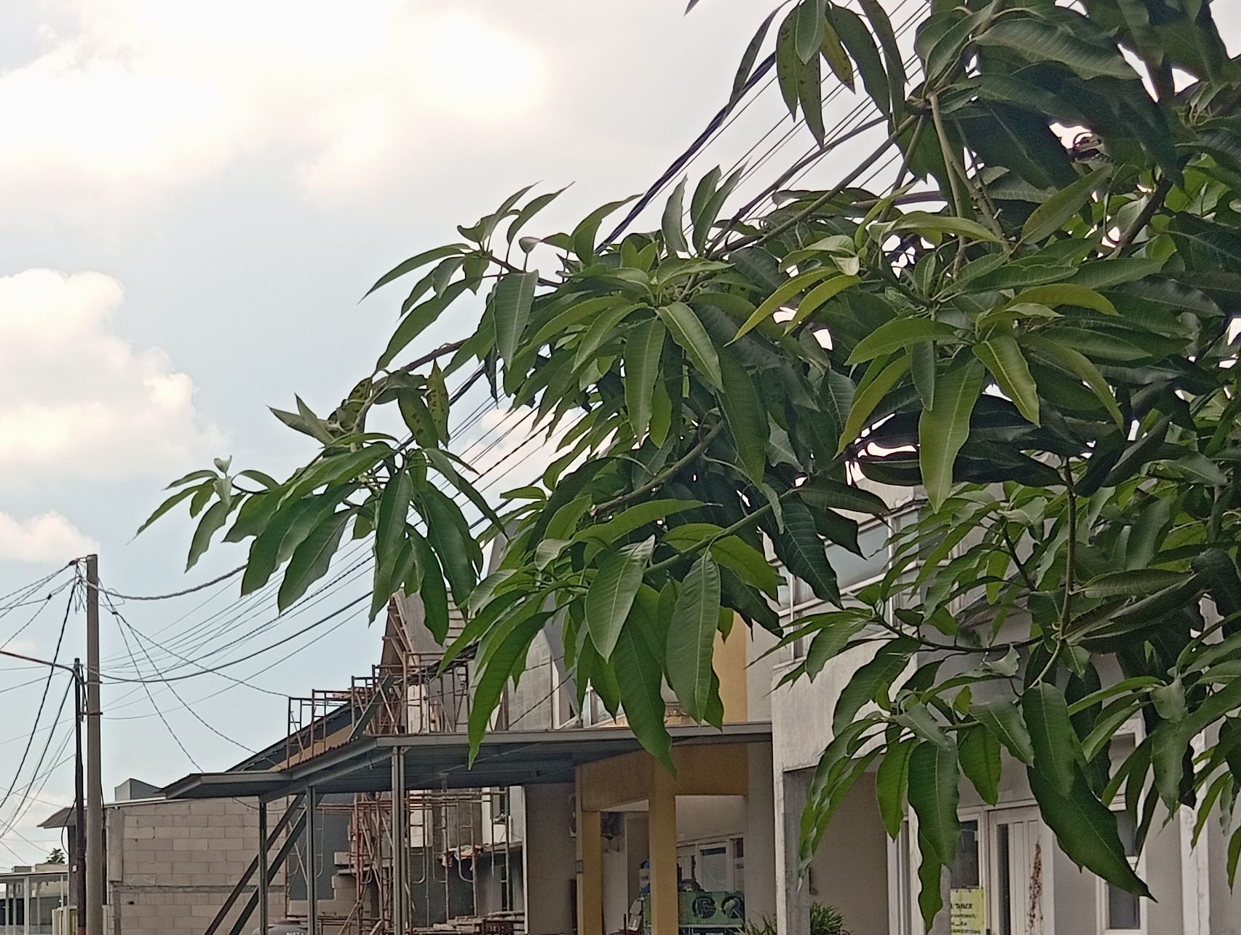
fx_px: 2406
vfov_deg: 21.5
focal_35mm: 67
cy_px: 821
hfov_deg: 27.2
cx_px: -18
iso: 54
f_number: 1.8
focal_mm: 4.22
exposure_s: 1/630
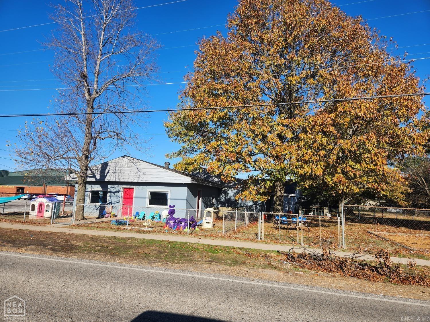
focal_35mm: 23
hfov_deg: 73.9
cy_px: 161
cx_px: 215
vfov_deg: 58.9
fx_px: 286
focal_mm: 5.4
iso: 20
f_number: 1.8
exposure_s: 1/1422
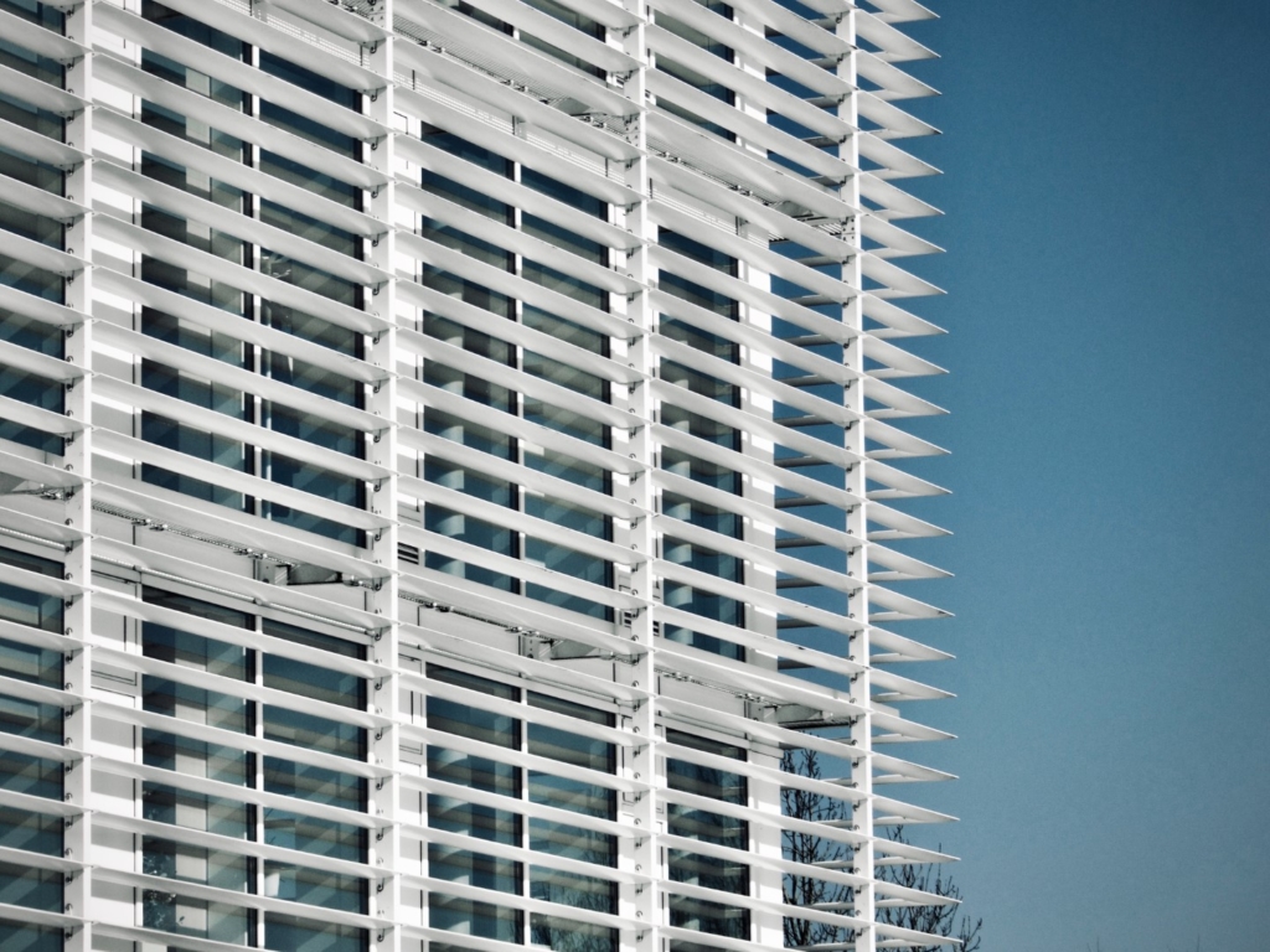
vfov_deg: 8.9
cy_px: 476
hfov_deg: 11.8
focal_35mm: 167
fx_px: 6127
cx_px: 635
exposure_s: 1/400
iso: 100
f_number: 2.8
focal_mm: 30.1
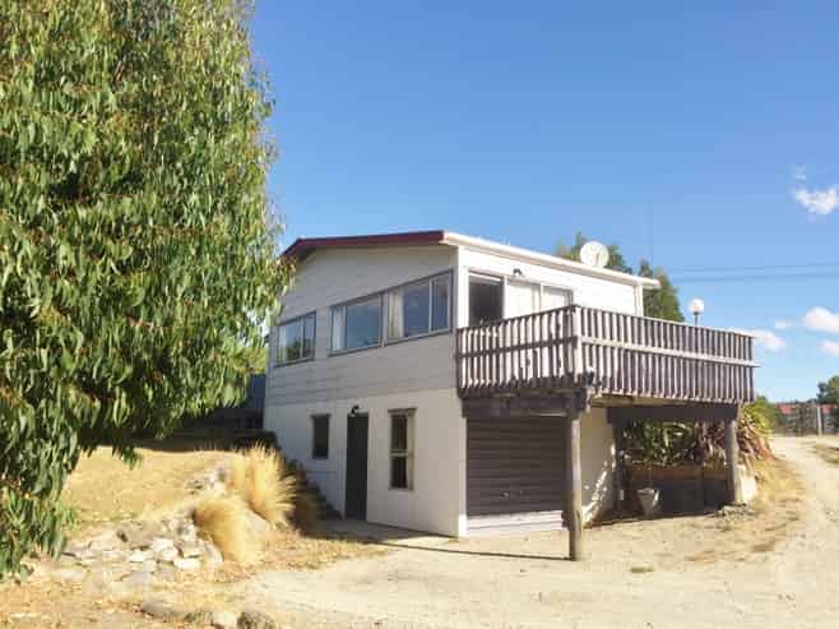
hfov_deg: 61.7
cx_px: 420
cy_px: 314
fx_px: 703
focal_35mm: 29
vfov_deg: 48.2
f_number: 2.2
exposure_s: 1/1709
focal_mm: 4.15
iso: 32
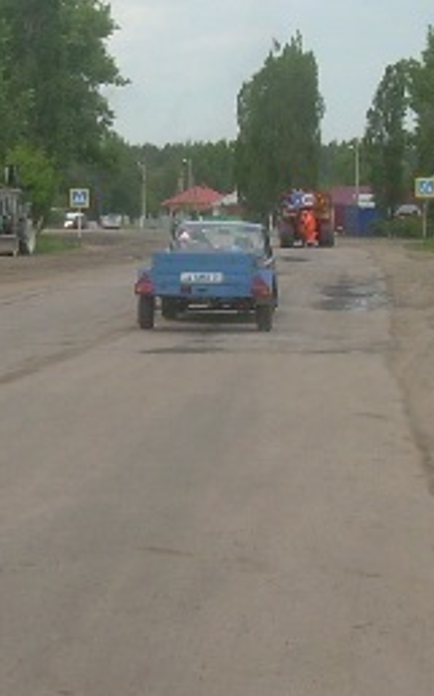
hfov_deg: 10.4
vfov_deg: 16.7
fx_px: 2368
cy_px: 237
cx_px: 108
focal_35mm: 125
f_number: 4.6
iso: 50
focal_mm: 6.3
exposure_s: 1/210
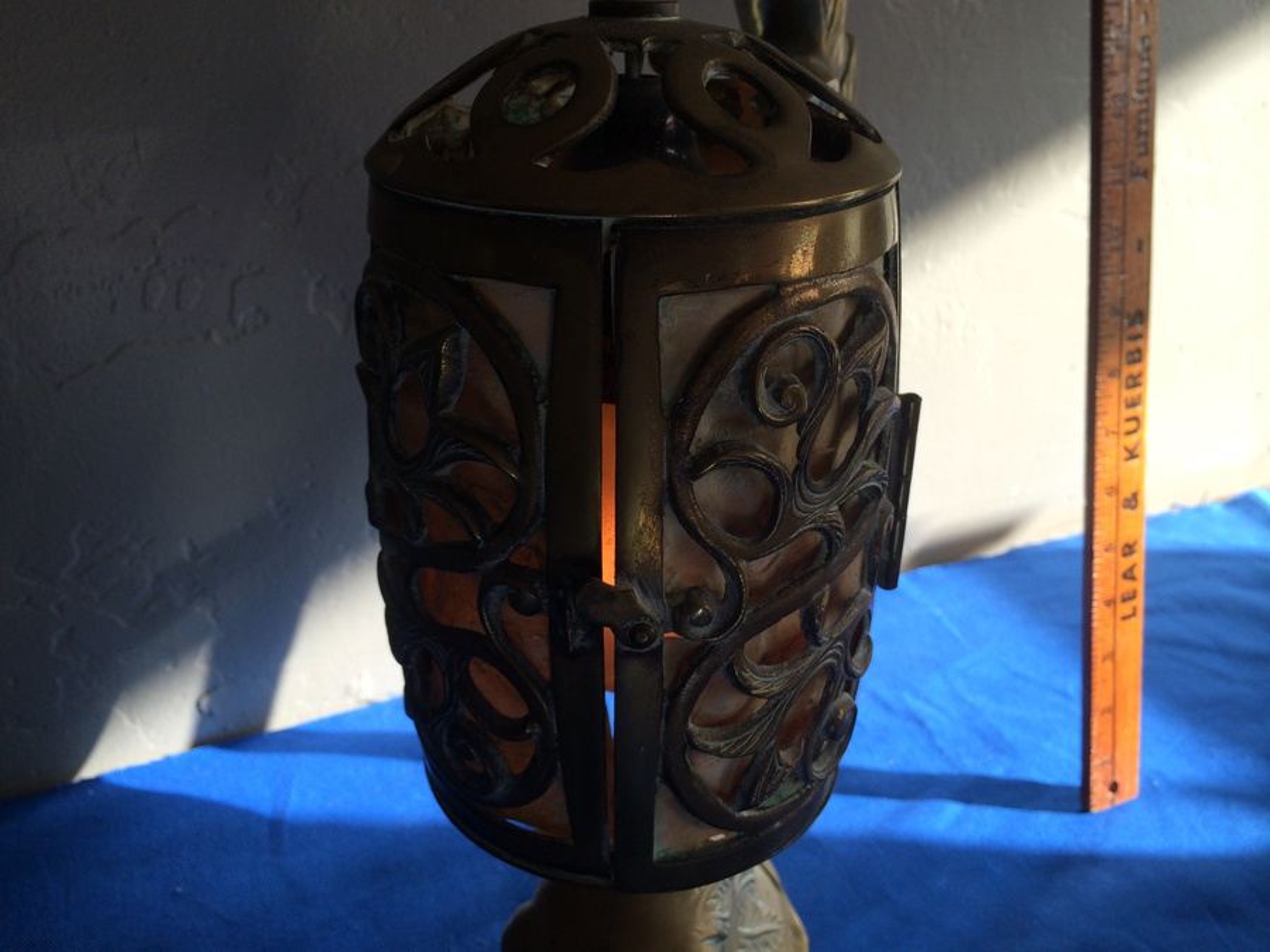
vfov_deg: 46.8
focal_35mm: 30
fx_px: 1101
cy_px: 476
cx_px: 635
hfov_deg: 60.0
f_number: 2.2
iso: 32
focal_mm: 4.12
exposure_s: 1/247
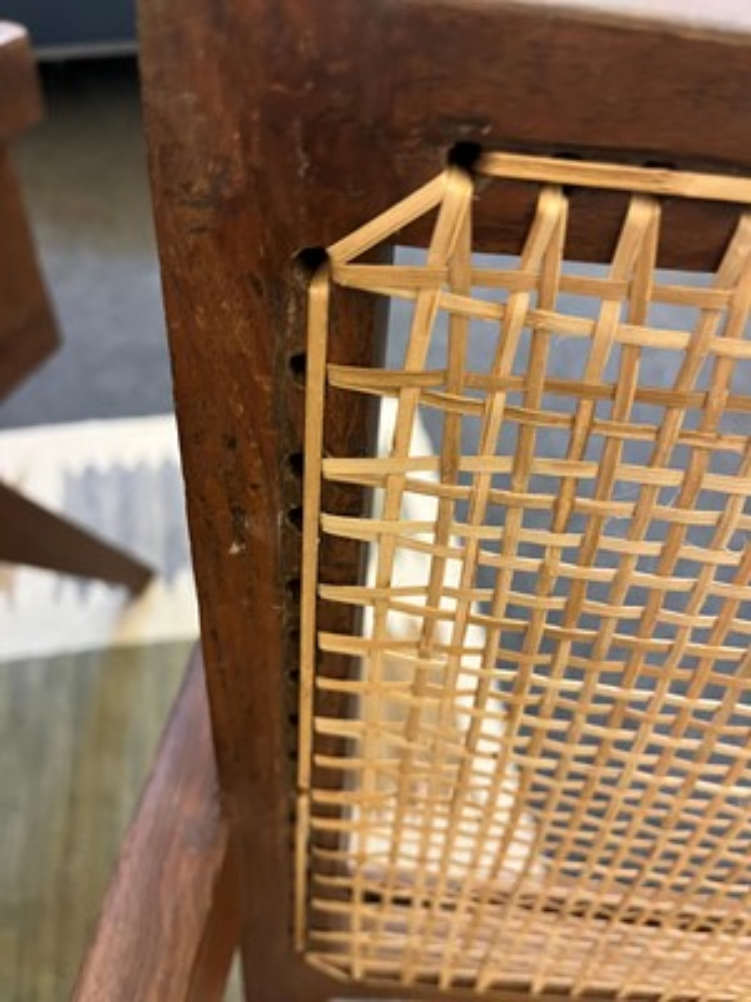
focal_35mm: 26
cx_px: 376
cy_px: 501
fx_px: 752
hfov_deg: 53.1
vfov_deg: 67.3
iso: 400
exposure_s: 1/50
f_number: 1.6
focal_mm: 5.1
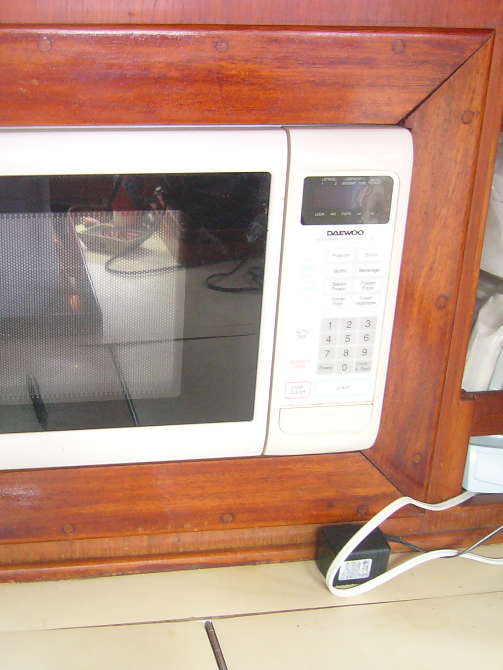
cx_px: 86
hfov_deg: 30.0
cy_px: 333
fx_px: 910
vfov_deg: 40.4
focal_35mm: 47
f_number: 2.8
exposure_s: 1/10
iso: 200
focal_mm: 5.8
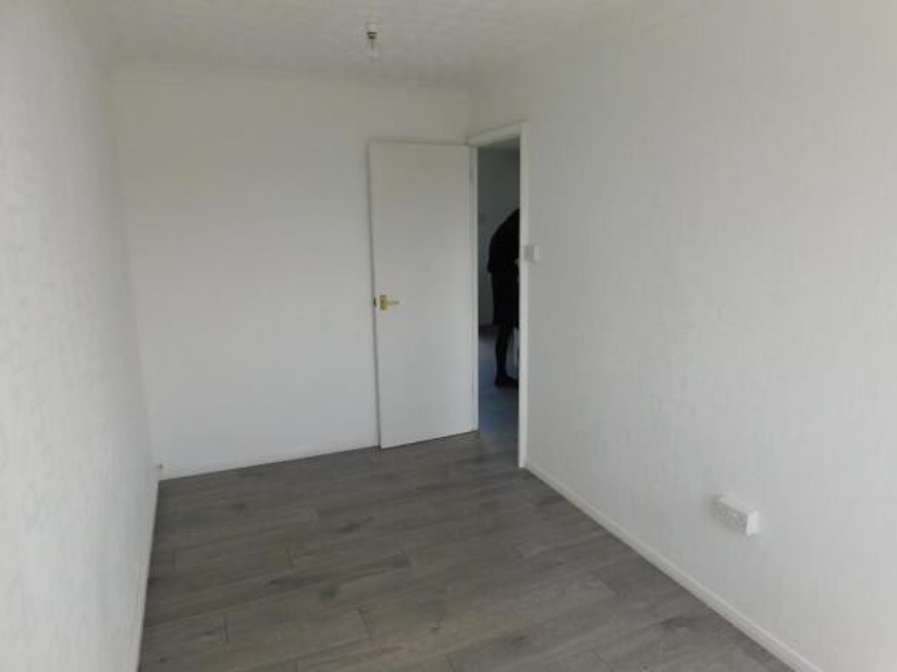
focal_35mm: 23
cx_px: 448
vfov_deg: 58.9
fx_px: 596
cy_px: 336
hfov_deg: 73.9
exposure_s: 1/320
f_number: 3
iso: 125
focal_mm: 4
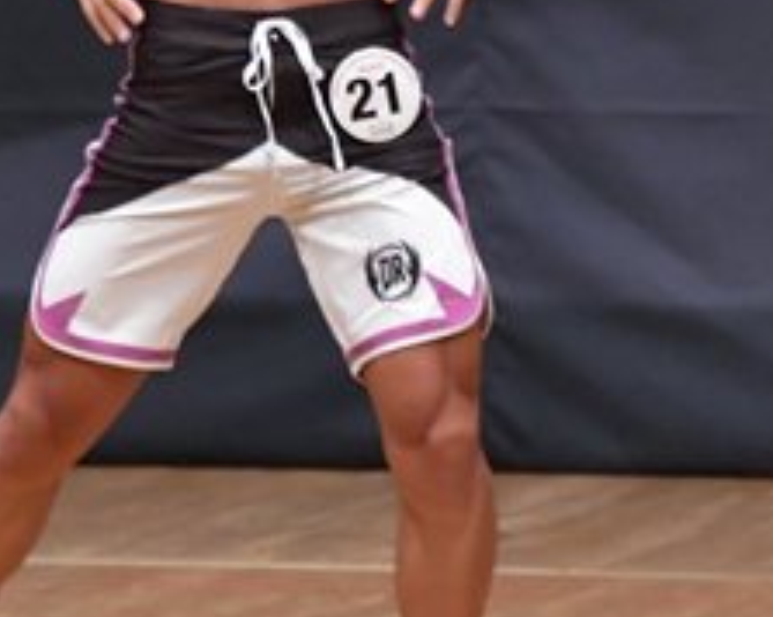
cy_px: 69
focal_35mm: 929
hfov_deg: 2.1
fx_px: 21235
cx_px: 338
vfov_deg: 1.7
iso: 6400
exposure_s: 1/400
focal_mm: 190
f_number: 5.6
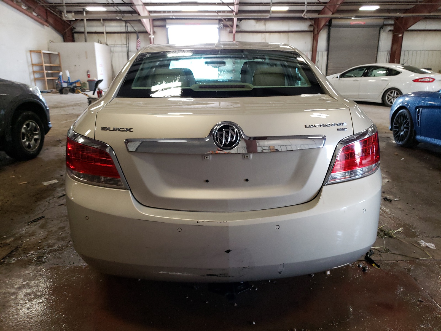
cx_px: 220
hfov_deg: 67.3
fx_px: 331
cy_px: 166
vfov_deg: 53.1
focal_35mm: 26
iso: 147
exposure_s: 1/60.2
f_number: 1.5
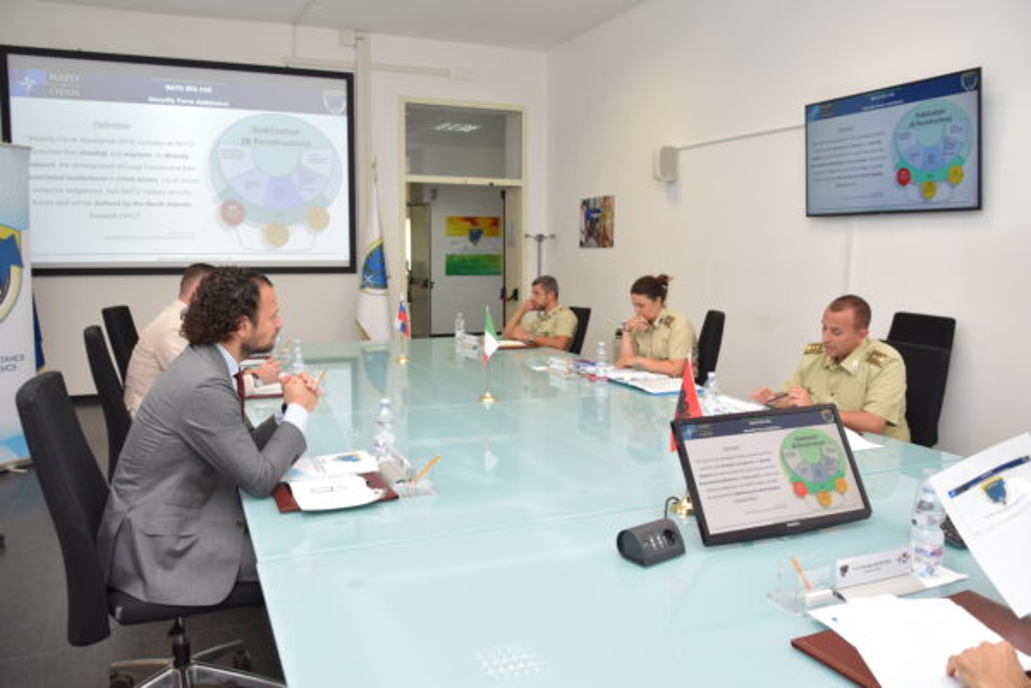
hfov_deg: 67.4
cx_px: 516
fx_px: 773
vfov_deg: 47.9
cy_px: 344
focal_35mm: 27
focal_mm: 18
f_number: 4.5
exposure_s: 1/125
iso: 800
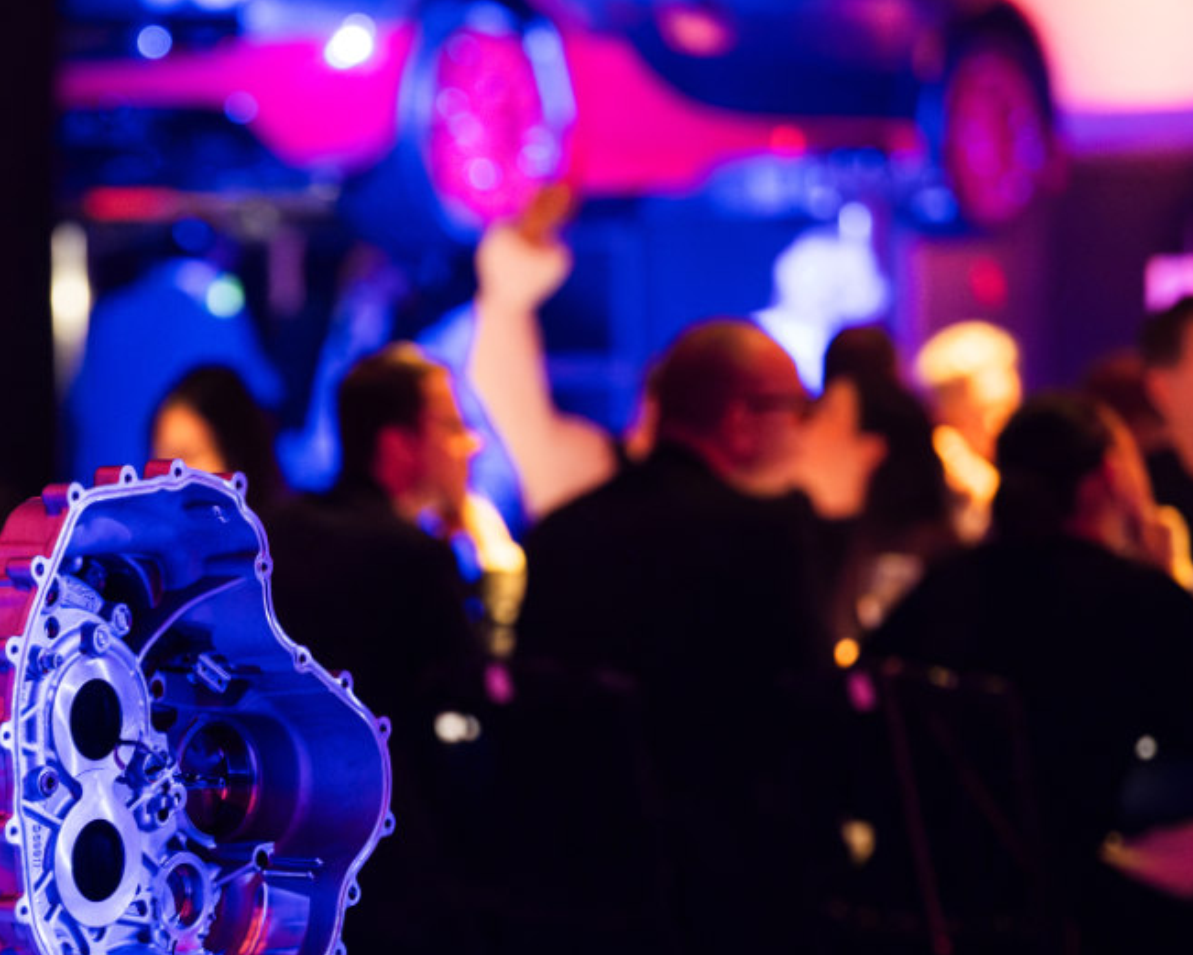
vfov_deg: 8.6
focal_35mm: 180
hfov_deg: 10.7
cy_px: 667
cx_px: 348
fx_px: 6356
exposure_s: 1/80
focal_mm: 104
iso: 10000
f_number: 2.8
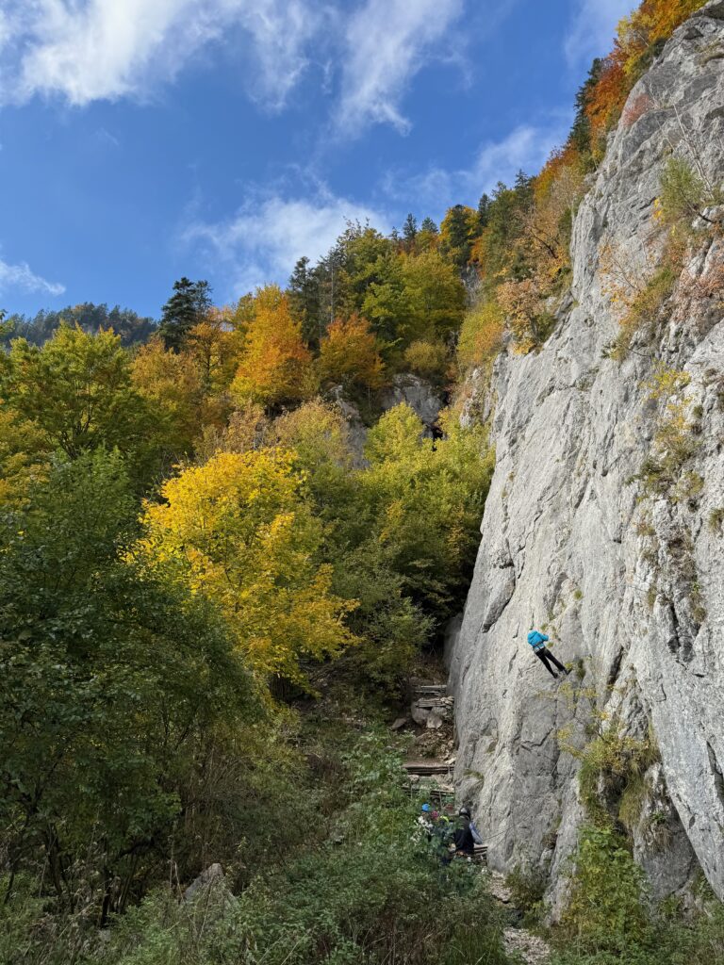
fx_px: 669
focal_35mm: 24
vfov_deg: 71.6
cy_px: 482
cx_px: 362
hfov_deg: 56.8
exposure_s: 1/1770
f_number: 1.78
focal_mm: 6.76
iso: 80
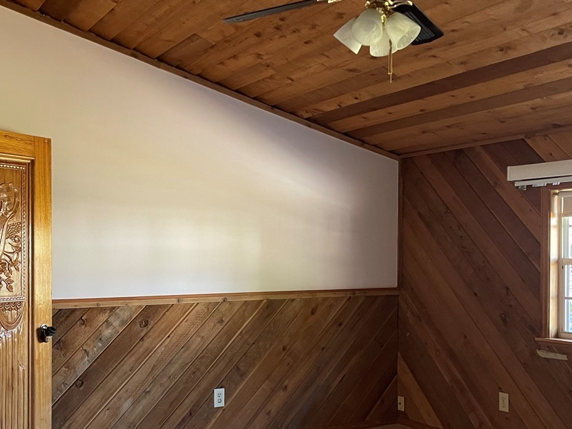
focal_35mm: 42
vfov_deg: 34.2
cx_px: 263
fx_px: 694
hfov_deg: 44.8
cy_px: 256
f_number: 1.6
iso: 500
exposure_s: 1/40
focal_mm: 5.1
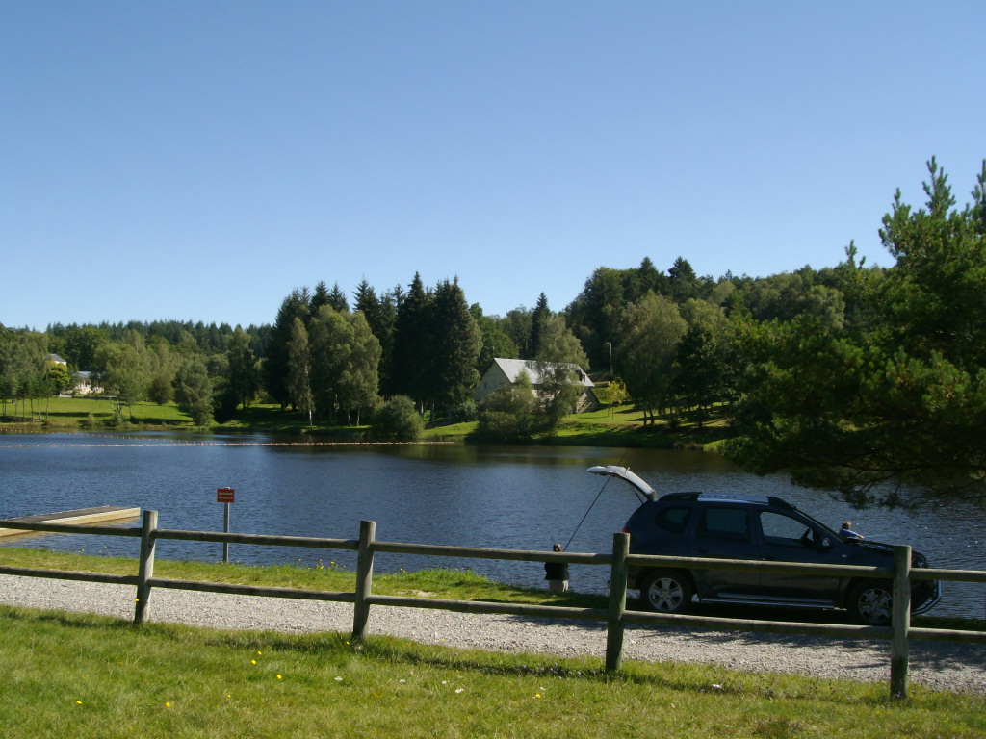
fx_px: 1025
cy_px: 370
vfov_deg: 39.7
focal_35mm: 36
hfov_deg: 51.4
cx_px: 493
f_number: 4.8
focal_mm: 6
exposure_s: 1/400
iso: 80
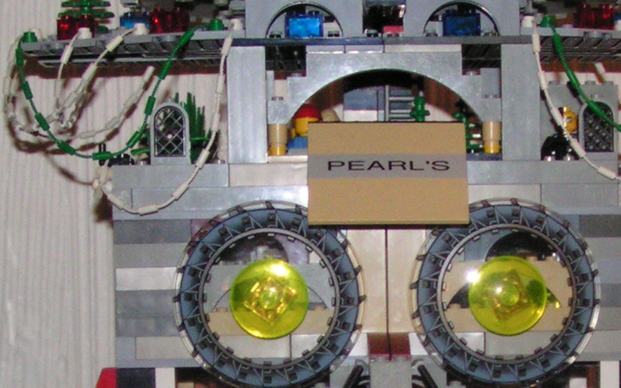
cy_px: 396
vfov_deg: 10.8
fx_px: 2031
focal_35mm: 120
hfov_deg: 17.3
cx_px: 424
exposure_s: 1/50
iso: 200
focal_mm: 7.6
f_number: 2.8
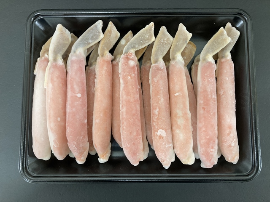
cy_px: 101
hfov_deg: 63.4
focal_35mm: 28
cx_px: 135
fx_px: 218
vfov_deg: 49.7
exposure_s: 1/60
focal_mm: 3.99
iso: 160
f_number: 1.8
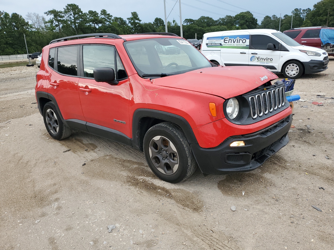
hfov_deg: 67.3
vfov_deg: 53.1
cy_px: 125
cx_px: 167
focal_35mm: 26
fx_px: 251
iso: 50
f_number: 1.5
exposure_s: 1/263
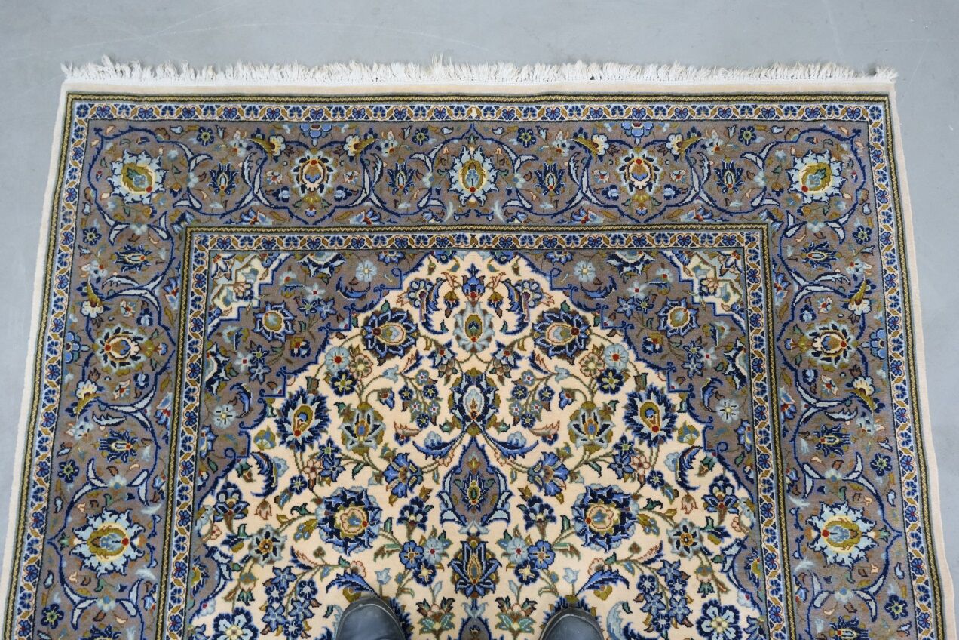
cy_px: 320
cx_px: 480
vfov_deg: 51.3
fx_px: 666
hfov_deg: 71.5
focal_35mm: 25
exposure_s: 1/25
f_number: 4
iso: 2000
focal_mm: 16.5
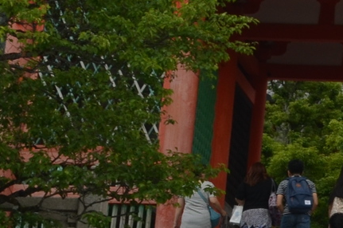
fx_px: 2150
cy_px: -214
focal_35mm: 226
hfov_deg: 8.5
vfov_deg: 5.9
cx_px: 732
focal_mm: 26
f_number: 7.1
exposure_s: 1/200
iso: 200
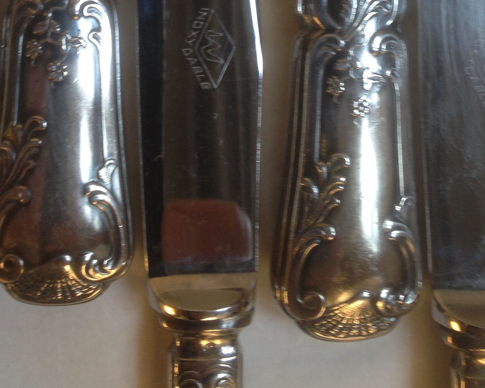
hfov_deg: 29.5
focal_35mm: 64
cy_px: -49
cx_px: 201
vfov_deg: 22.4
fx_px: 919
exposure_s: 1/24
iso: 50
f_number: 2.4
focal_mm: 4.28
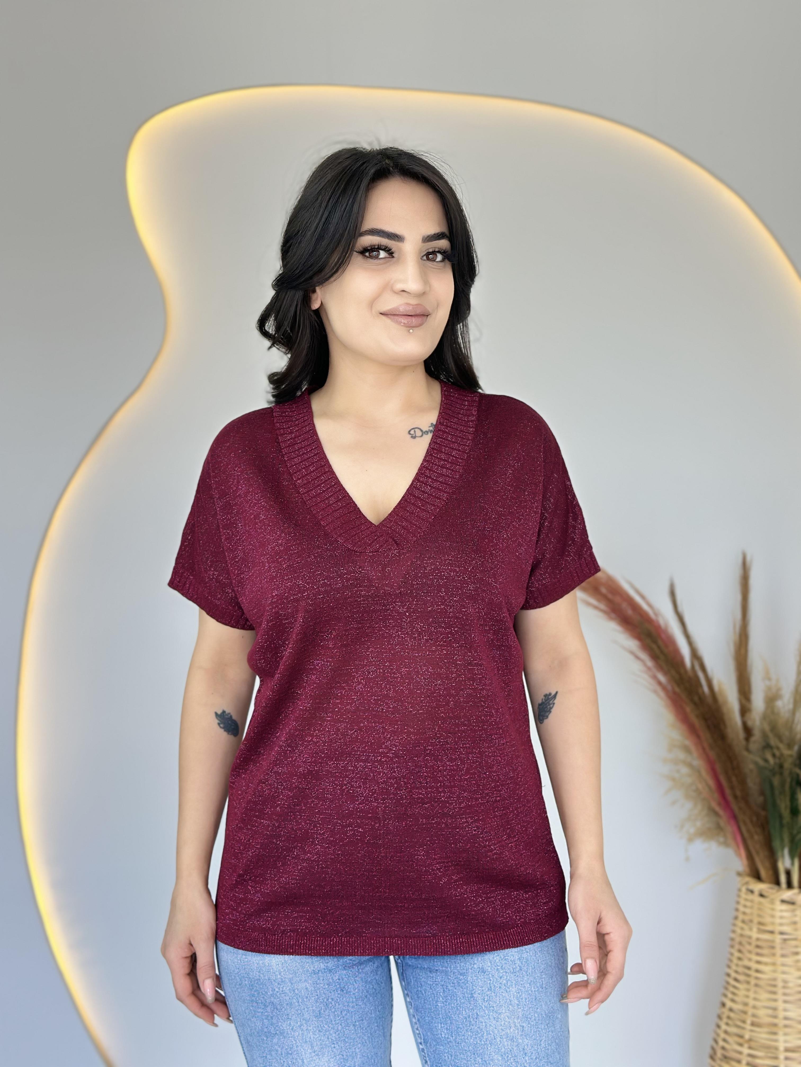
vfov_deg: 39.7
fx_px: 1481
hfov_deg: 30.3
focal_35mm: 48
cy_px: 534
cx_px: 400
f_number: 1.78
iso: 80
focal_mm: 6.86
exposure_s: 1/174
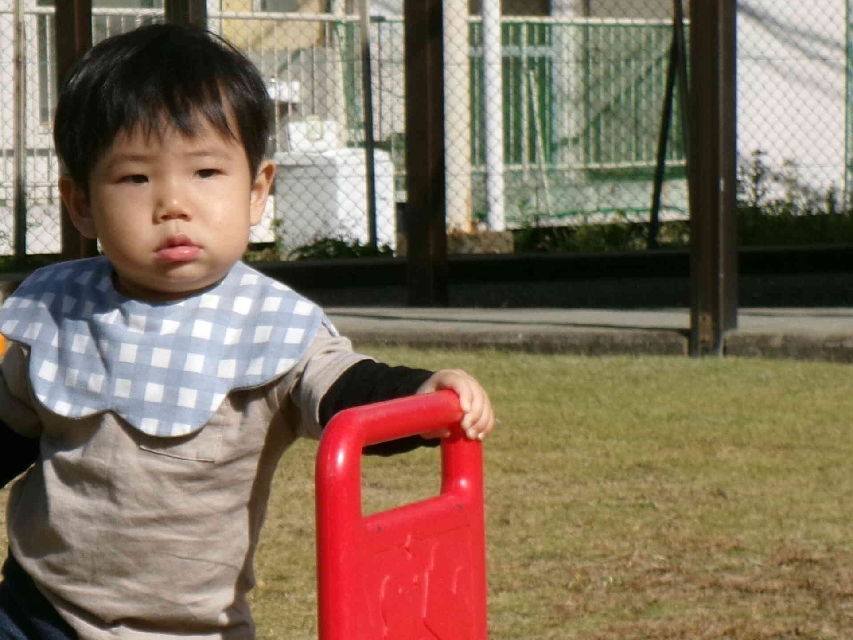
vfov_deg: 8.2
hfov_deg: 11.0
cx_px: 277
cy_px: 584
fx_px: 4436
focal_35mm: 180
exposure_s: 1/850
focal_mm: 16.9
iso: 100
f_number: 5.8
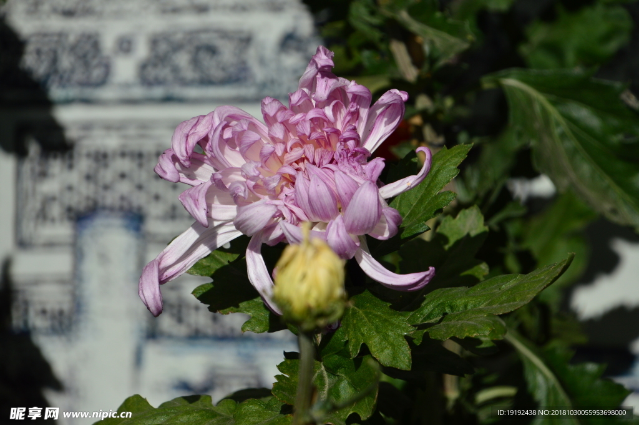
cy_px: 212
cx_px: 320
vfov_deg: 3.1
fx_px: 7981
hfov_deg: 4.6
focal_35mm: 450
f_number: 10
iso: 200
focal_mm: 300
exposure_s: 1/1250
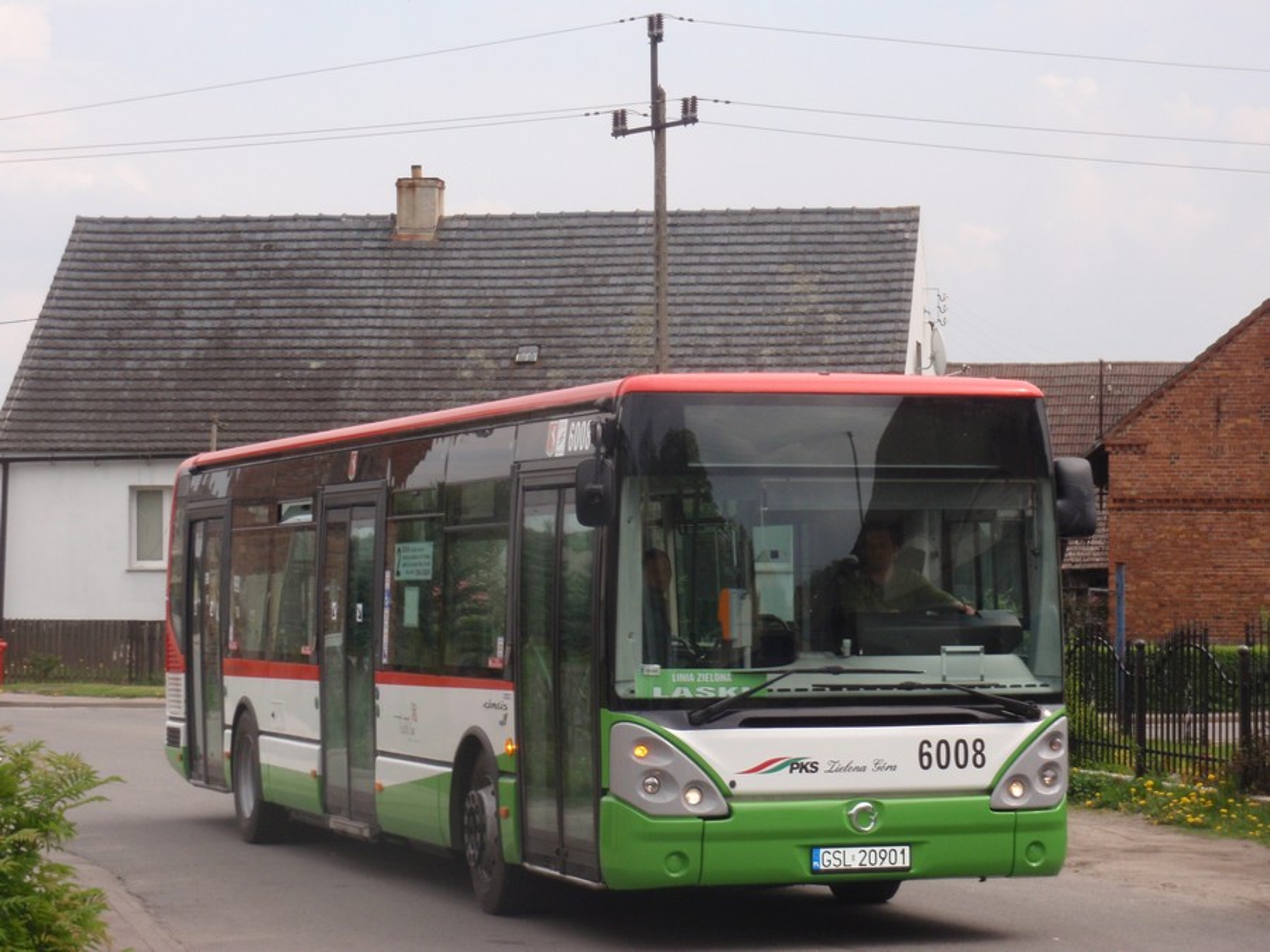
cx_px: 635
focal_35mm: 100
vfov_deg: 14.8
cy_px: 476
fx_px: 3669
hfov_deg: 19.6
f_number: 5.3
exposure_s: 1/500
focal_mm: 17.88
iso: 160
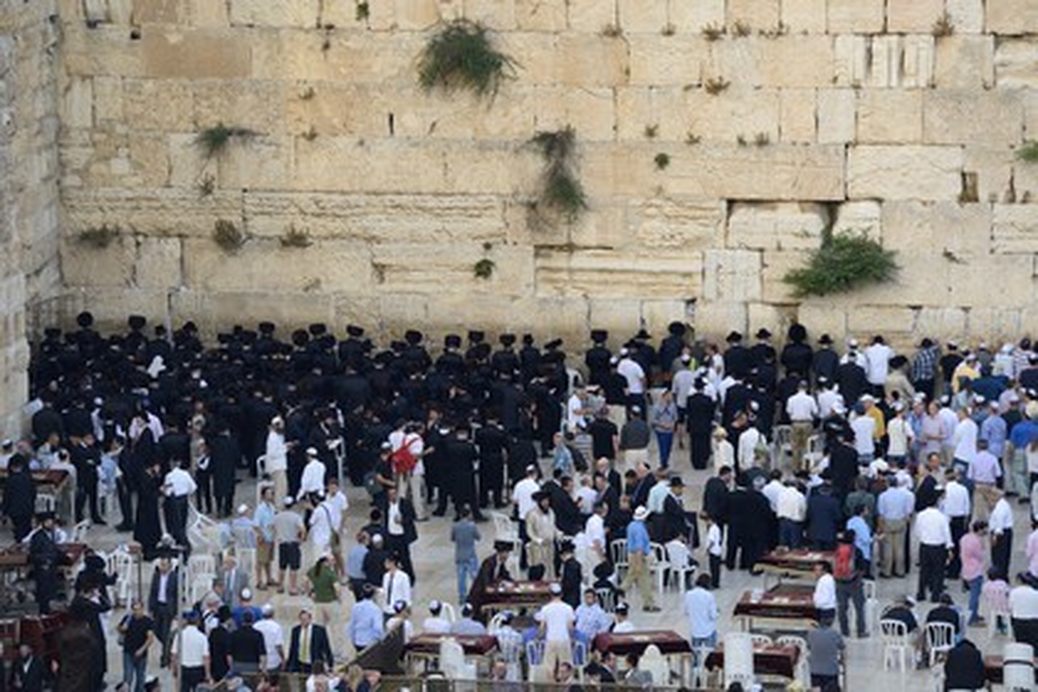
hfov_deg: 10.3
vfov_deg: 6.9
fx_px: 5766
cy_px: 346
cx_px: 519
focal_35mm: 200
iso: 800
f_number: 6.3
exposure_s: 1/250
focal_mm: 200
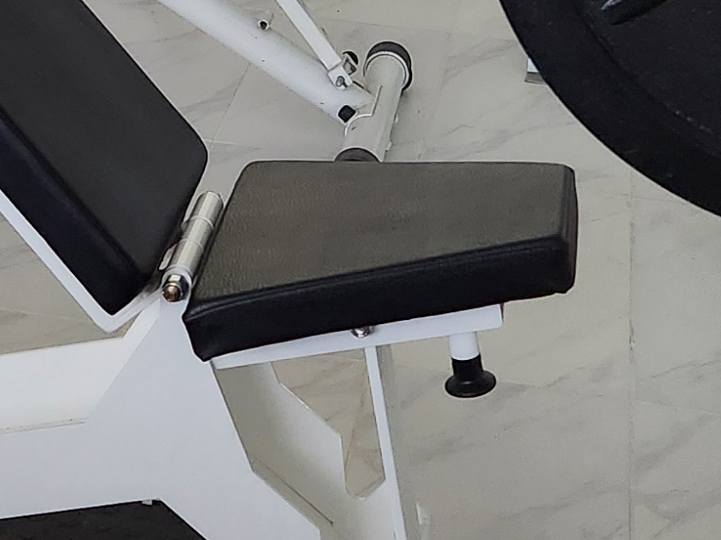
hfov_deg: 18.0
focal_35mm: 109
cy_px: -196
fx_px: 2270
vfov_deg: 13.0
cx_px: 202
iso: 250
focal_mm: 5.4
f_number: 1.8
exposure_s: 1/120
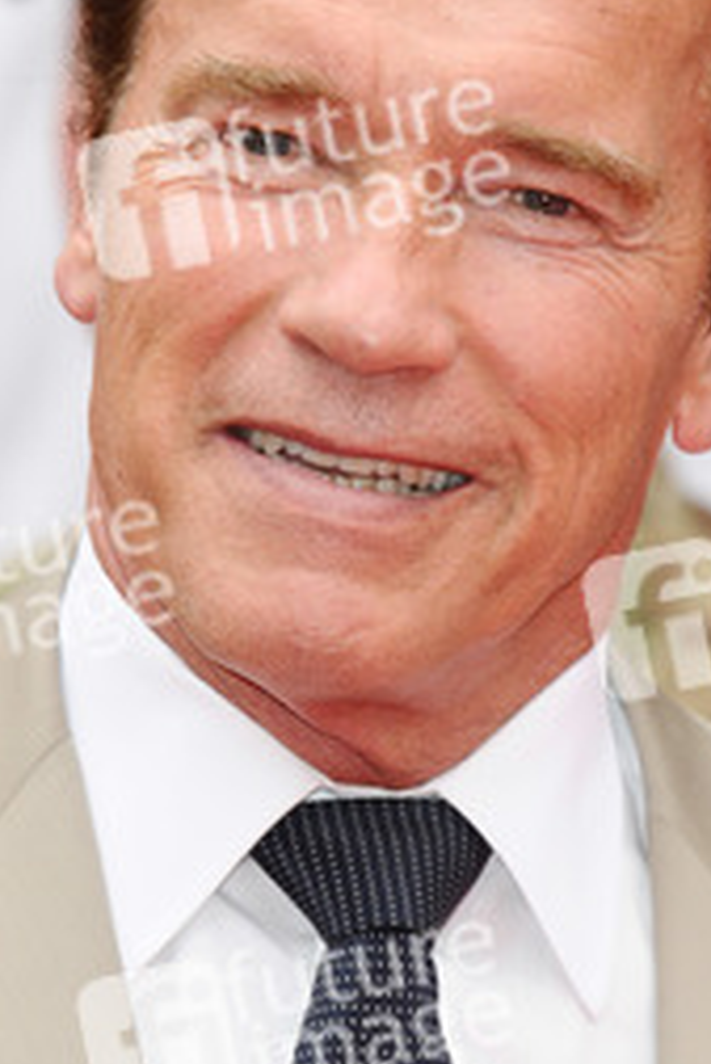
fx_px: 12270
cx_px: 419
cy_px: 391
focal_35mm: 415
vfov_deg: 5.0
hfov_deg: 3.3
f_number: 4.5
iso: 320
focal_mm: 175
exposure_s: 1/200
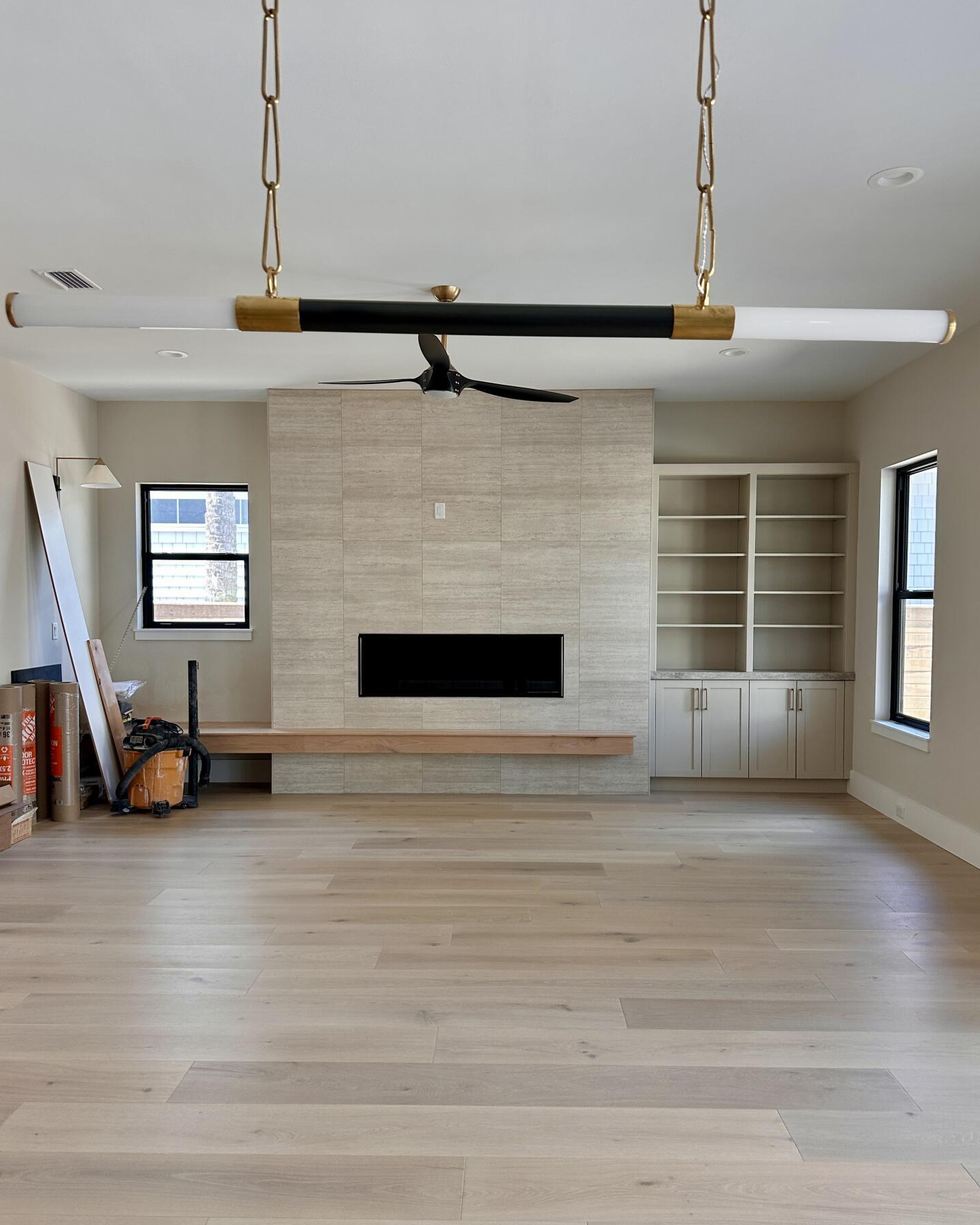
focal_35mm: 26
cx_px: 489
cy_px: 639
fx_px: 942
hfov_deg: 54.9
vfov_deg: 66.0
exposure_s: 1/121
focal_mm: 6.86
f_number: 1.78
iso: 125
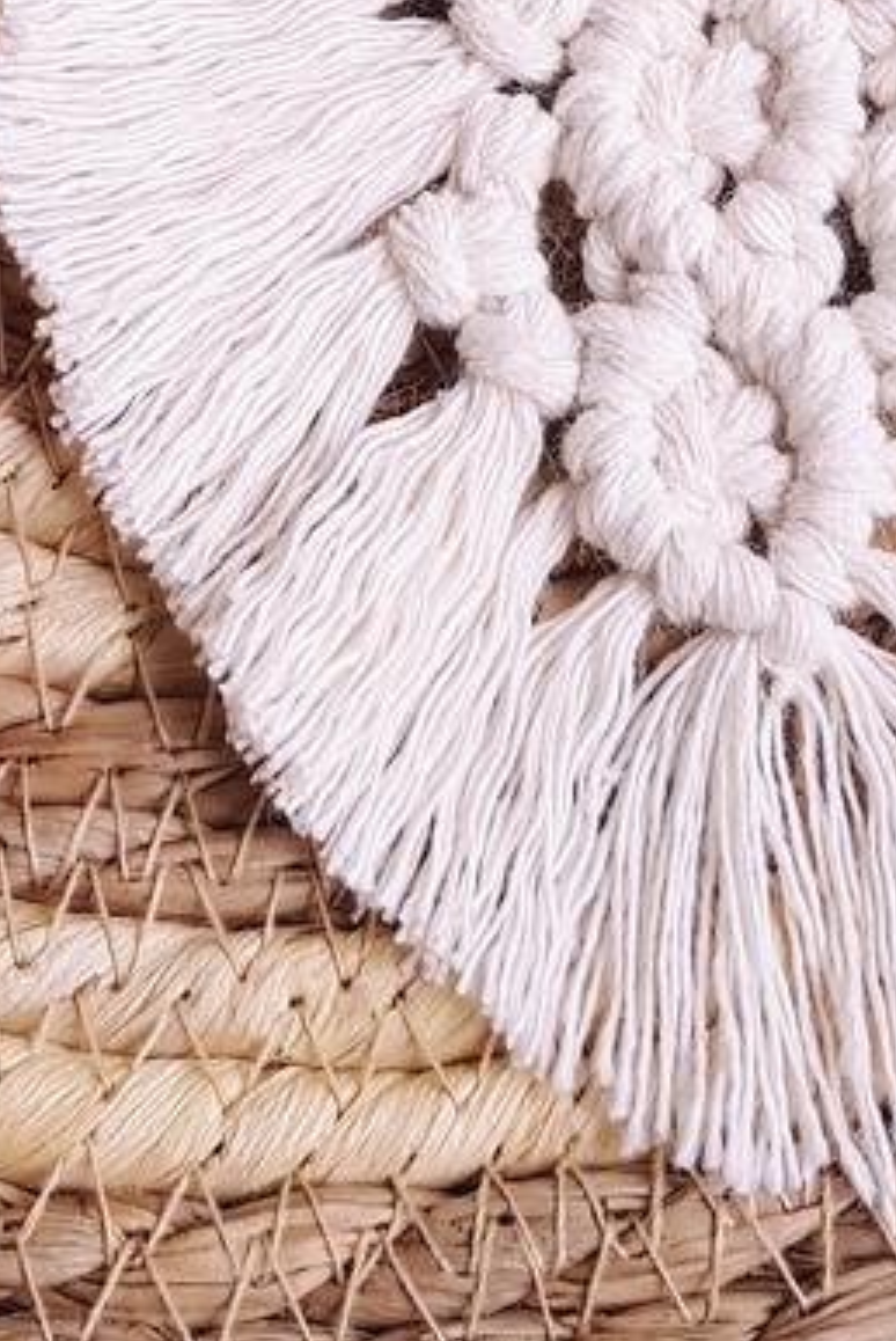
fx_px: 3130
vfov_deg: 22.0
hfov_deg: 16.1
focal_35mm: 84
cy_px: -344
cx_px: 135
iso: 40
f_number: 1.7
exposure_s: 1/708
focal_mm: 4.2
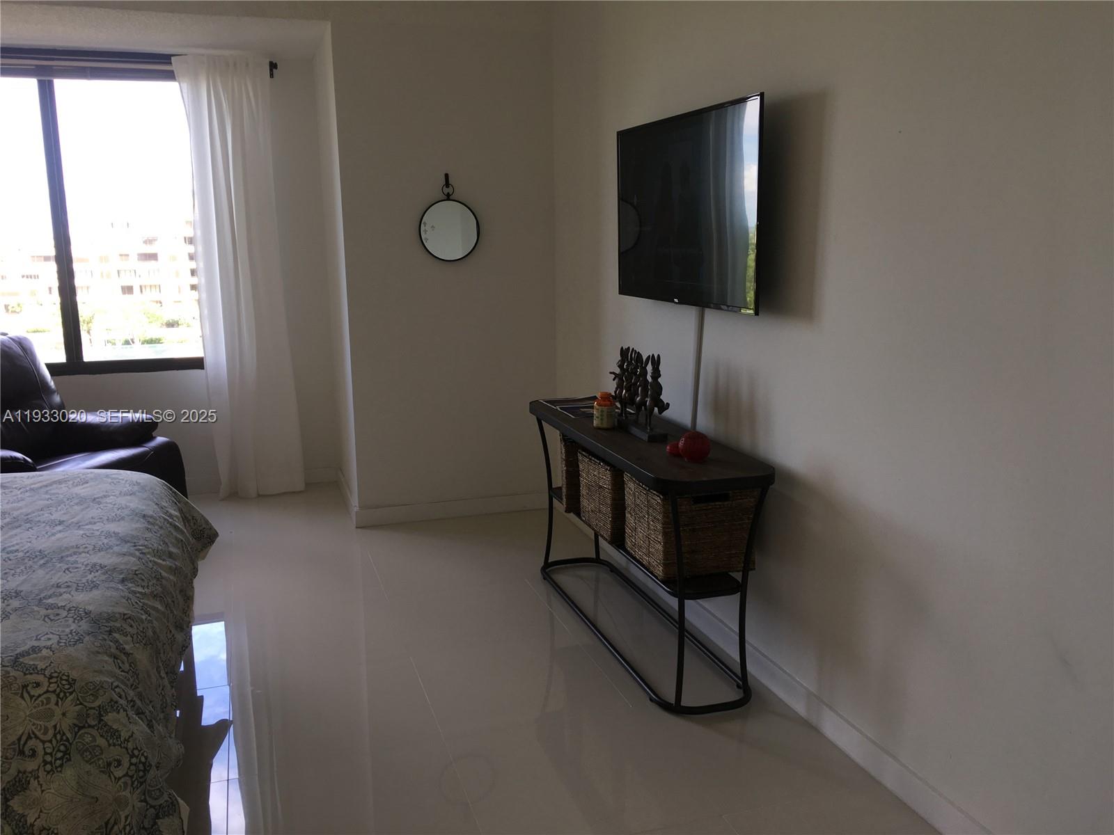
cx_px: 557
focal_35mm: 29
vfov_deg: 48.2
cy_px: 418
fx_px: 933
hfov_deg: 61.7
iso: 25
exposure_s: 1/47
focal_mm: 4.15
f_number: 2.2
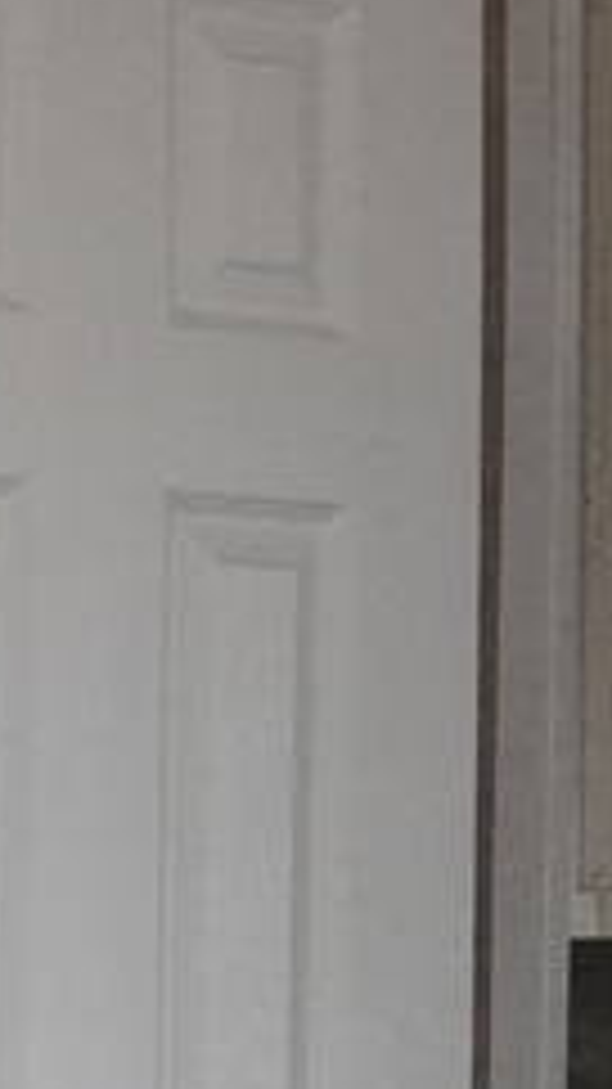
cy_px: 1170
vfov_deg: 12.6
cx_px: -1674
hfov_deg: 6.2
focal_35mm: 168
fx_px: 4850
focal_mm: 16
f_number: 9
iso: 3200
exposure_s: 1/160
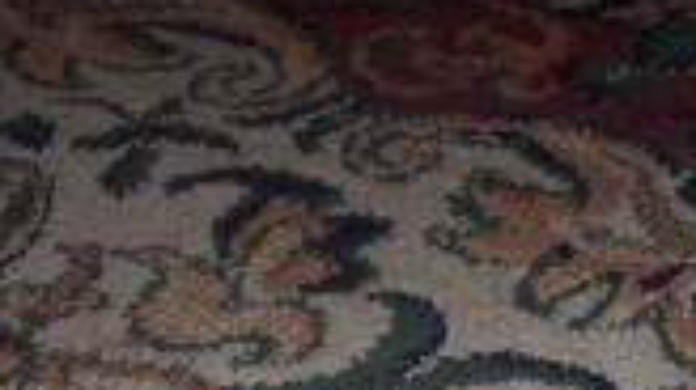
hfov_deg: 18.2
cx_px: 403
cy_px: 742
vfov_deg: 9.6
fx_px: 2176
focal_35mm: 118
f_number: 2.8
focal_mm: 5.6
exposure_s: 1/60
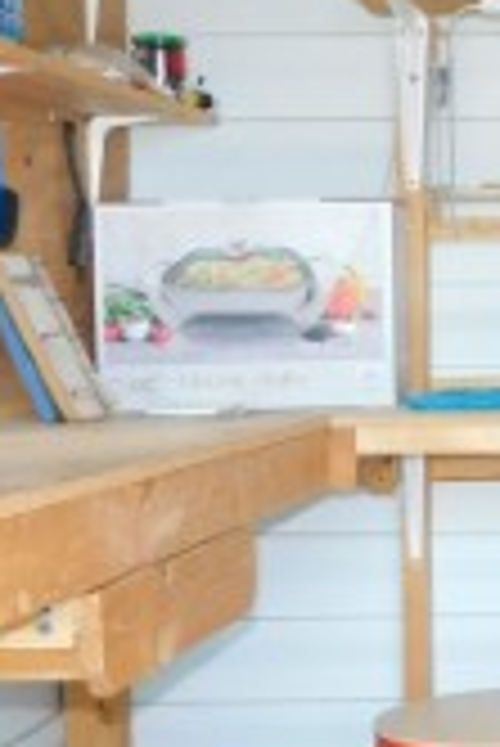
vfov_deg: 22.1
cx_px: 860
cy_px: 374
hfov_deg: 13.6
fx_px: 1913
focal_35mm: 92
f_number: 3
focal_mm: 4
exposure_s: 1/30
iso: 140
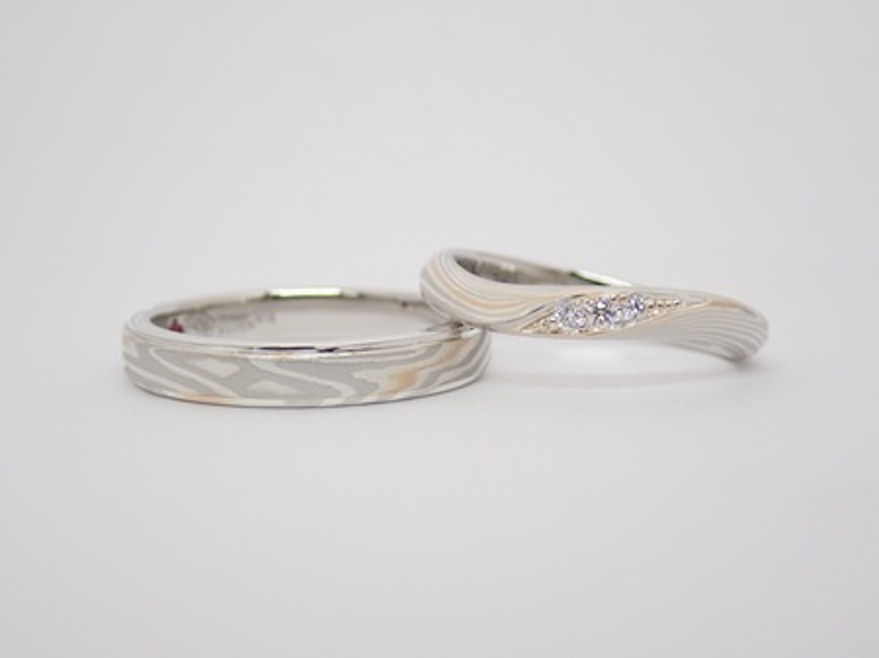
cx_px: 440
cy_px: 329
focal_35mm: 77
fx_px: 1954
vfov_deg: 19.1
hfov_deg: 25.3
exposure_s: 1/125
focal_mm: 13.65
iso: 200
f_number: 4.1
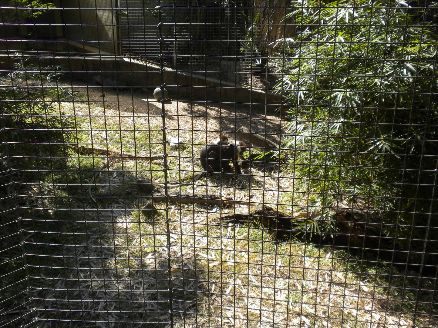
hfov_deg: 45.7
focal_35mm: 41
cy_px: 159
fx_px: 519
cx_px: 205
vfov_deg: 35.1
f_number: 3.5
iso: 64
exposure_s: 1/239
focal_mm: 6.6
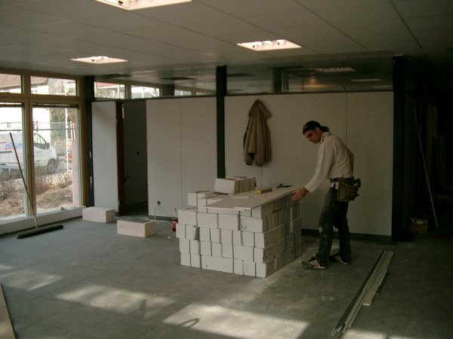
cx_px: 226
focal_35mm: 37
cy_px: 170
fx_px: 484
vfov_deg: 38.7
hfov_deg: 50.1
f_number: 2.6
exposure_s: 1/500
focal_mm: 7.6
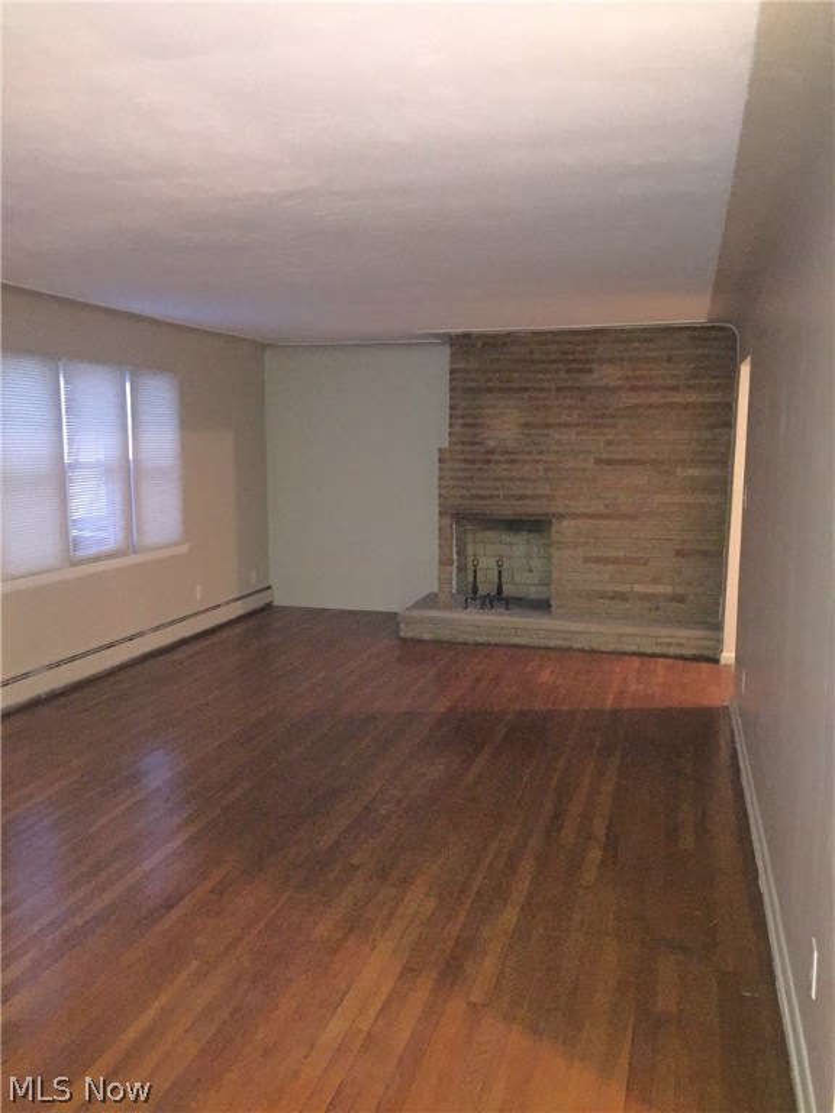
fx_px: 933
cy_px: 556
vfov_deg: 61.7
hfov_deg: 48.2
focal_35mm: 29
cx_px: 418
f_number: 2.2
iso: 1000
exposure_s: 1/16
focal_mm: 4.15
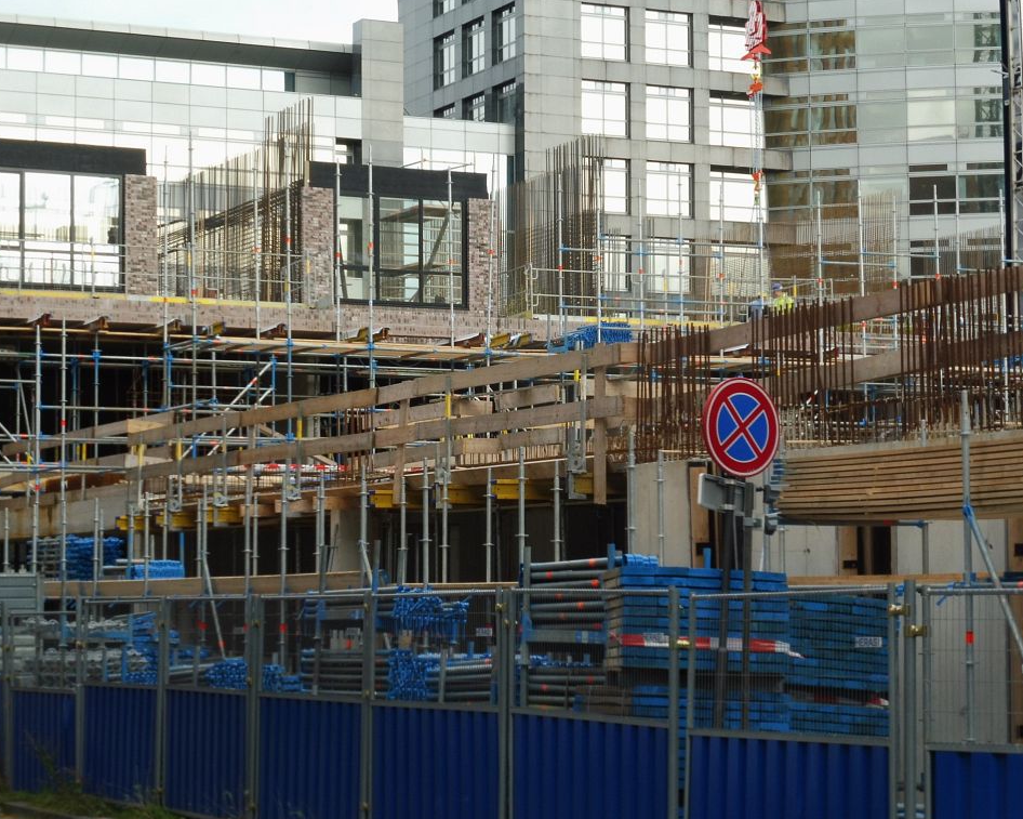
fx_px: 2877
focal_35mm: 95
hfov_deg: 20.2
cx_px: 486
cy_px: 411
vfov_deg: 16.2
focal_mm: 16.1
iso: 100
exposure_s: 1/125
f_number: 6.3
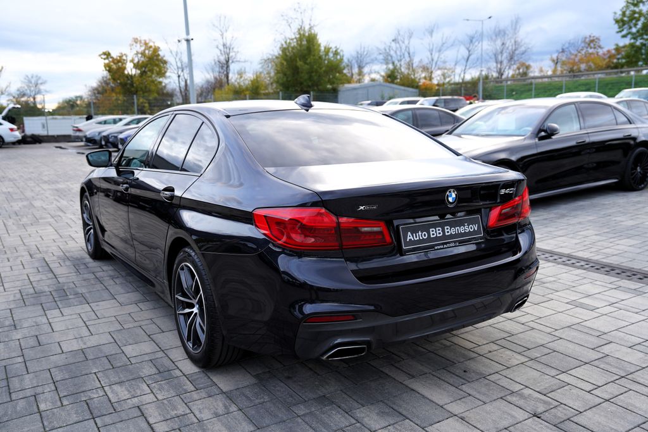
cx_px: 324
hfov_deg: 58.7
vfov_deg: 41.1
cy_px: 216
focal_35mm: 32
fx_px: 576
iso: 100
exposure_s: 1/60
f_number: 3.5
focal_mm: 32
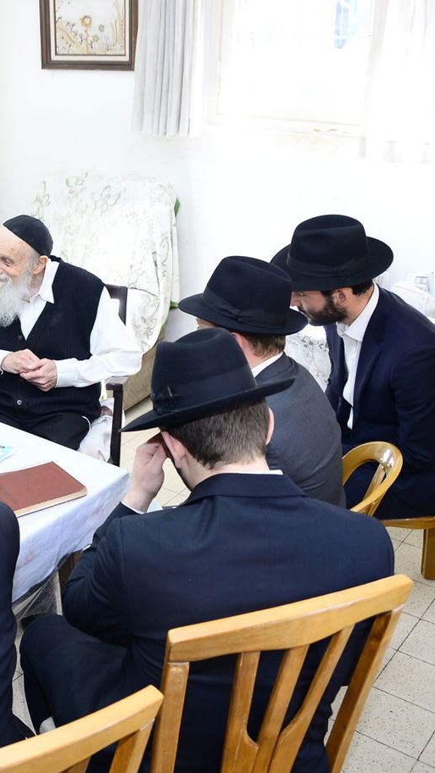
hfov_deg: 24.1
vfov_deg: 45.5
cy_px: 380
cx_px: -86
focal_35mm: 45
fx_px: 923
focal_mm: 28
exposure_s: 1/60
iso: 640
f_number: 5.6
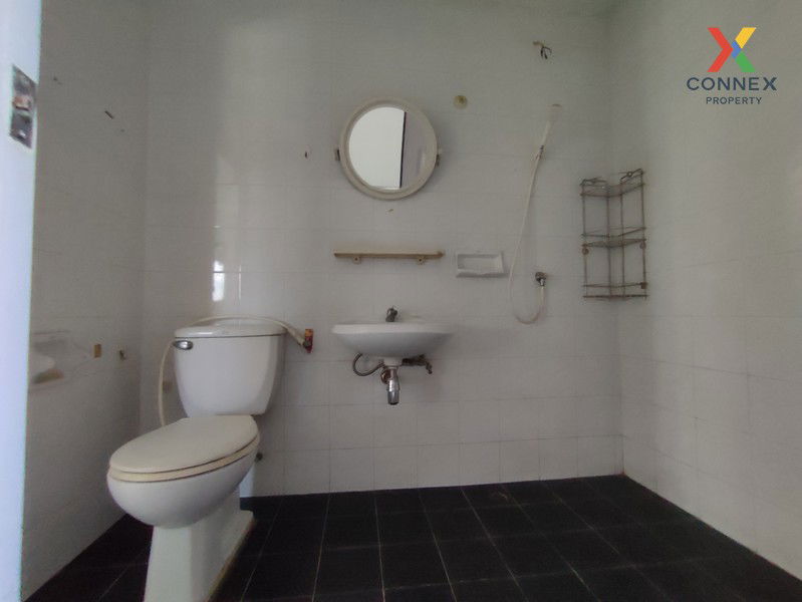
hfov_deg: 94.5
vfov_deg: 78.2
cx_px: 401
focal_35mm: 16
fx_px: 371
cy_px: 301
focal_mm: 1.65
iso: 337
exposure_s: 1/33
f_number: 2.2
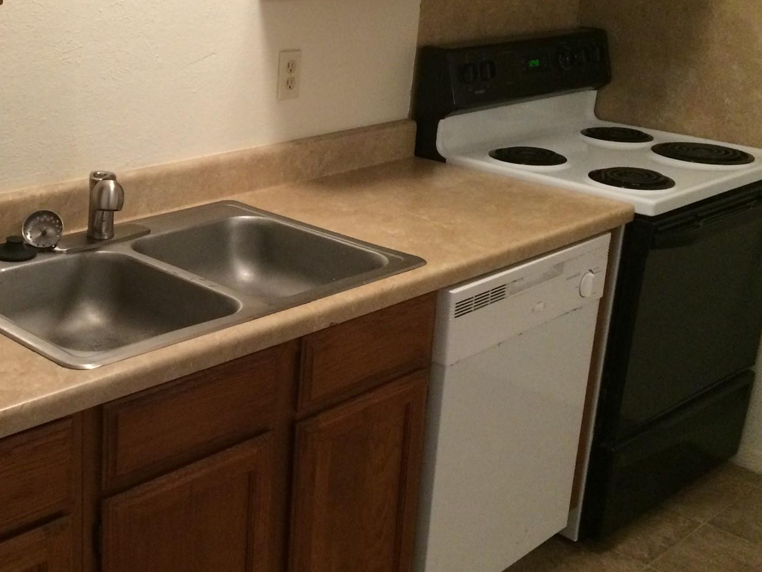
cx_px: 168
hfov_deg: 37.7
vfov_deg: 29.6
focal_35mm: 49
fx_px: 1079
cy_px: 240
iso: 250
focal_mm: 4.15
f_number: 2.2
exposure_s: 1/30
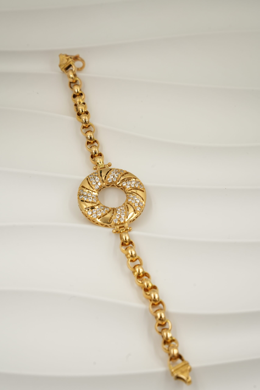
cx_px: 130
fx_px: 758
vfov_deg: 28.8
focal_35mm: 70
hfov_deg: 19.5
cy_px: 195
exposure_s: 1/125
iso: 640
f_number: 11
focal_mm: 70
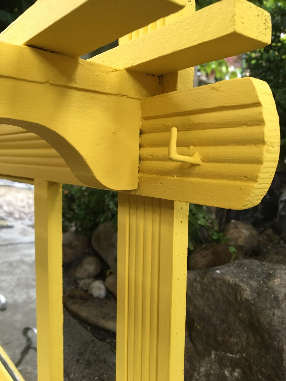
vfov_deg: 61.7
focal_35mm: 29
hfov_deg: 48.2
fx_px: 319
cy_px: 190
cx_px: 143
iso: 125
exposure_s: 1/33
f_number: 2.2
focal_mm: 4.15
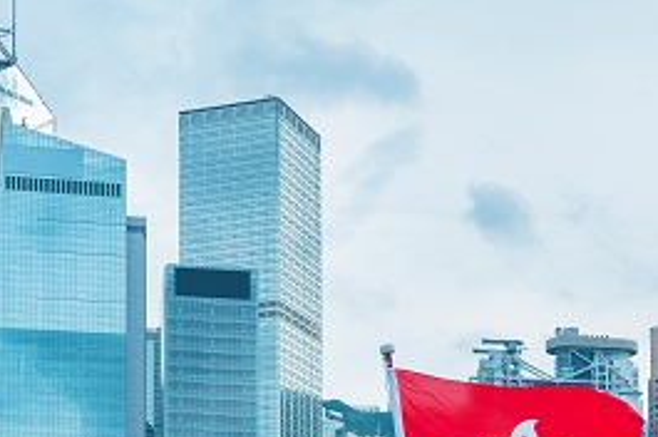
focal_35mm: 83
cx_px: 420
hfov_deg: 24.4
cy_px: 407
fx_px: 1515
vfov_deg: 16.2
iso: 200
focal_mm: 44
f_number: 8
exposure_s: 1/100
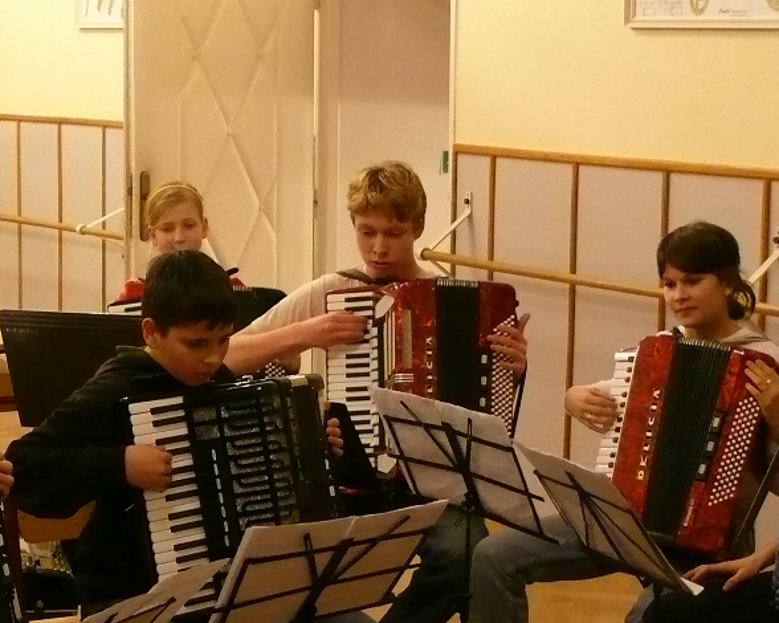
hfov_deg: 20.5
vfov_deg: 16.4
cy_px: 465
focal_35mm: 93
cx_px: 250
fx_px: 2143
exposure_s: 1/20
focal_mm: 7.4
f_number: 2.8
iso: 400
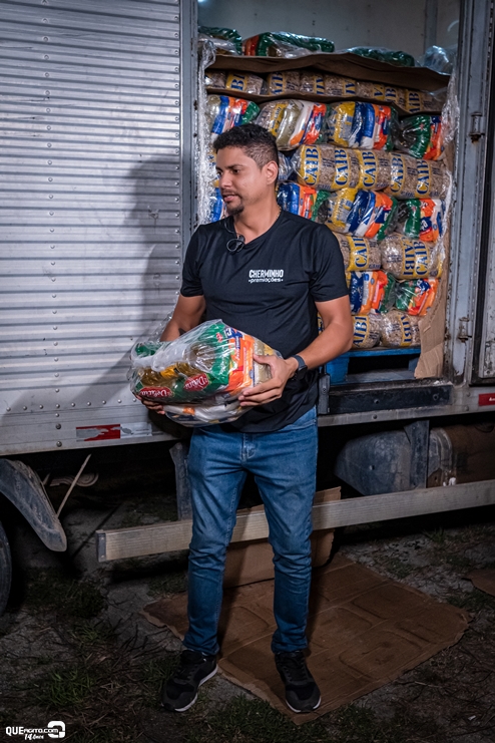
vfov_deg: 53.1
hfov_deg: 36.9
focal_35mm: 36
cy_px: 372
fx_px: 742
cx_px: 248
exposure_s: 1/500
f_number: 2.5
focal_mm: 24
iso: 2500
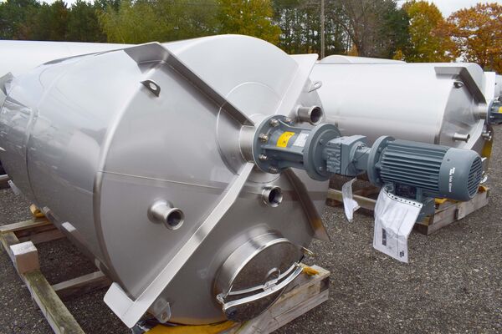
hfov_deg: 67.4
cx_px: 251
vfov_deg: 47.9
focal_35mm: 27
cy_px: 167
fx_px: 376
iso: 400
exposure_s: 1/200
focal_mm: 18
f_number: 10
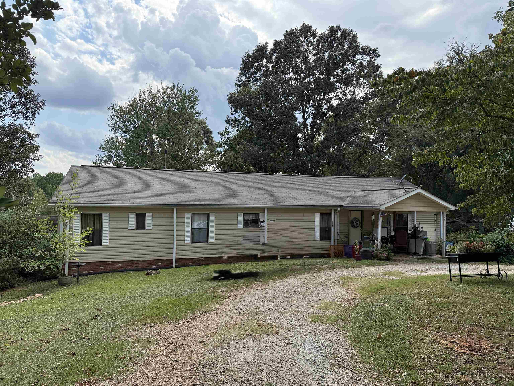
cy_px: 193
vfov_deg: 56.8
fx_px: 356
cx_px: 257
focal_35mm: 24
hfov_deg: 71.6
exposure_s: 1/2299
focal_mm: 6.76
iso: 100
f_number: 1.78
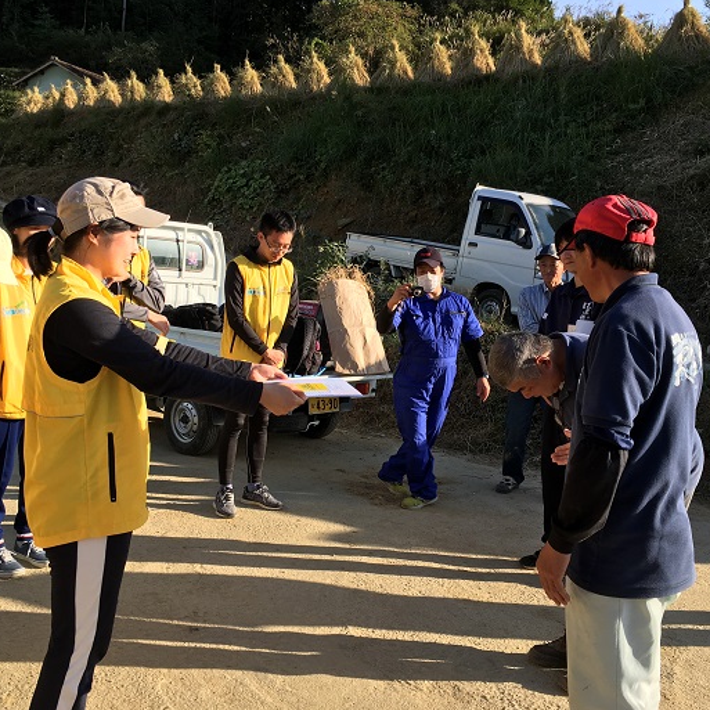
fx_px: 812
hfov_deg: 47.2
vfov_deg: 47.2
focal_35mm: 35
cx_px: 354
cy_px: 356
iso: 25
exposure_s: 1/641
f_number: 2.2
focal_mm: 4.15
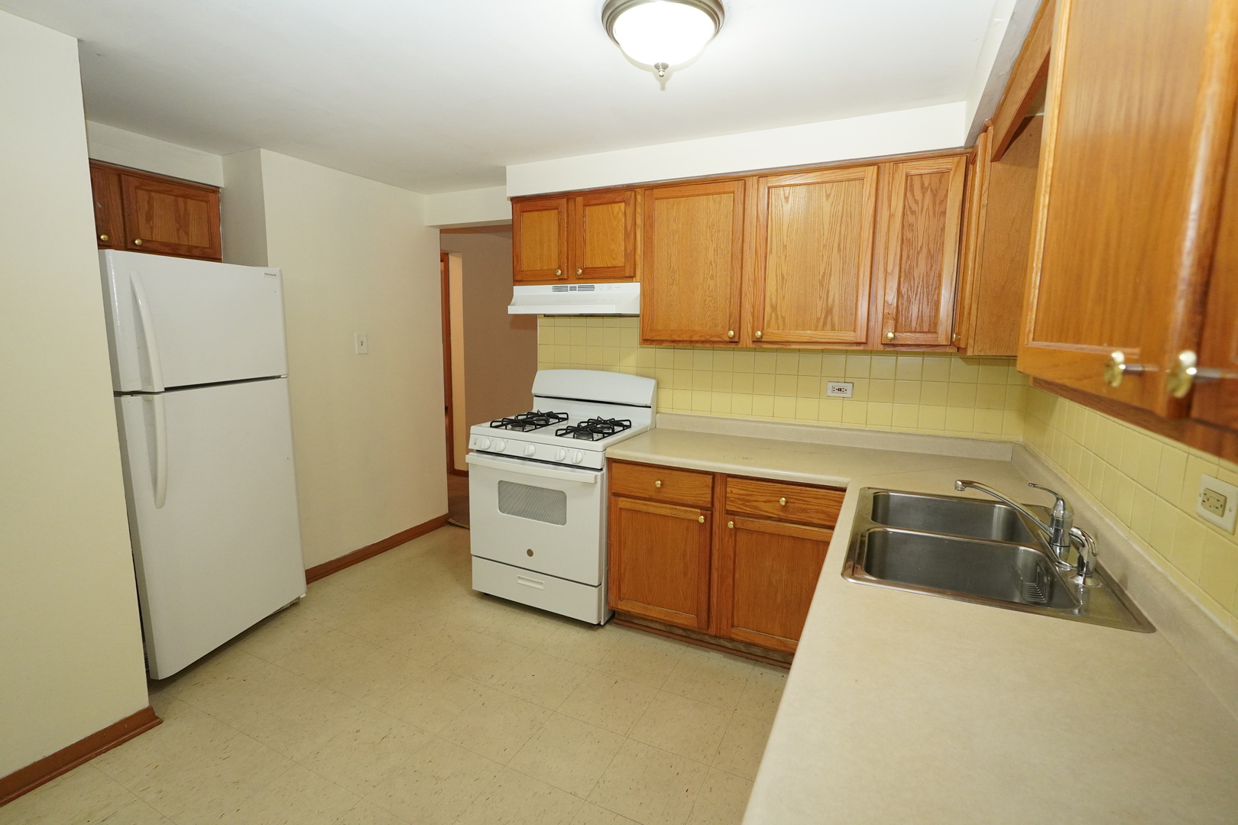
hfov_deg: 95.0
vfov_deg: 72.1
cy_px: 412
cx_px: 619
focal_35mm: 16
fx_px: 567
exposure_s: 1/160
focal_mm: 11
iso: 1600
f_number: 2.8
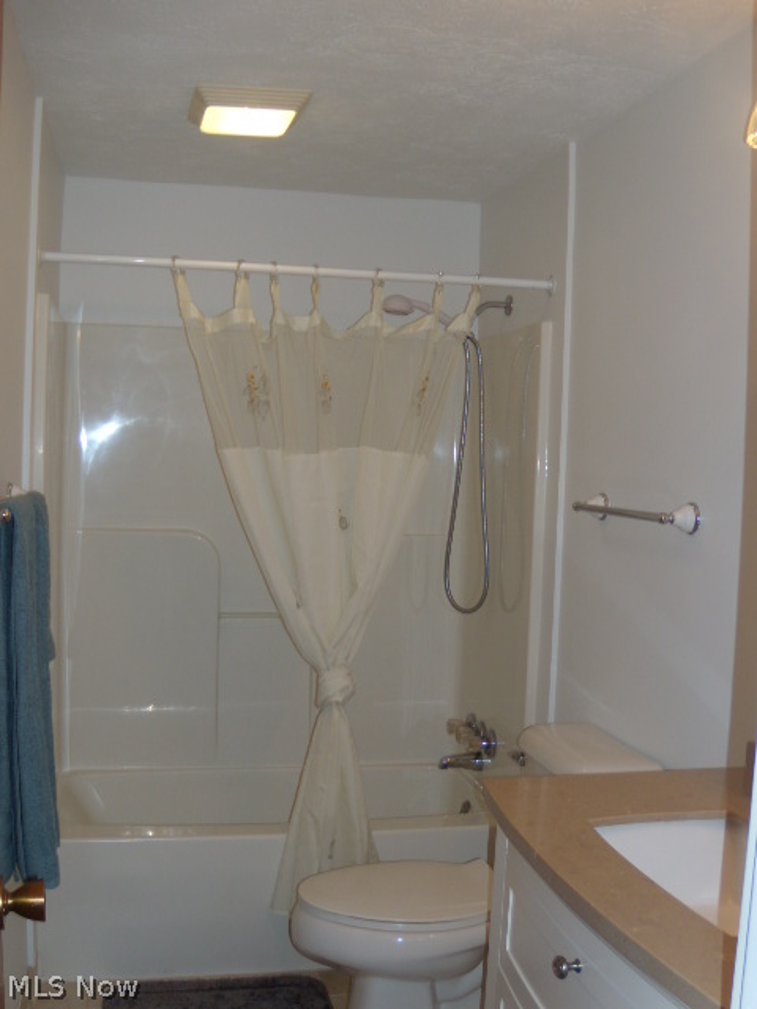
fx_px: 1050
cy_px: 504
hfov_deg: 39.7
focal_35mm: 36
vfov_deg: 51.4
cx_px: 378
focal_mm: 6.4
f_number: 3.6
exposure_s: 1/30
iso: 80
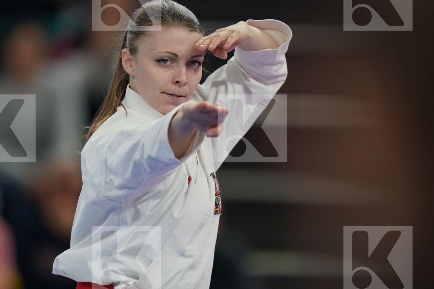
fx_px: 7412
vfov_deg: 2.2
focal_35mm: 615
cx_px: 127
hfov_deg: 3.4
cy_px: 128
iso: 800
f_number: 2.8
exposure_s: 1/500
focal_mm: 400
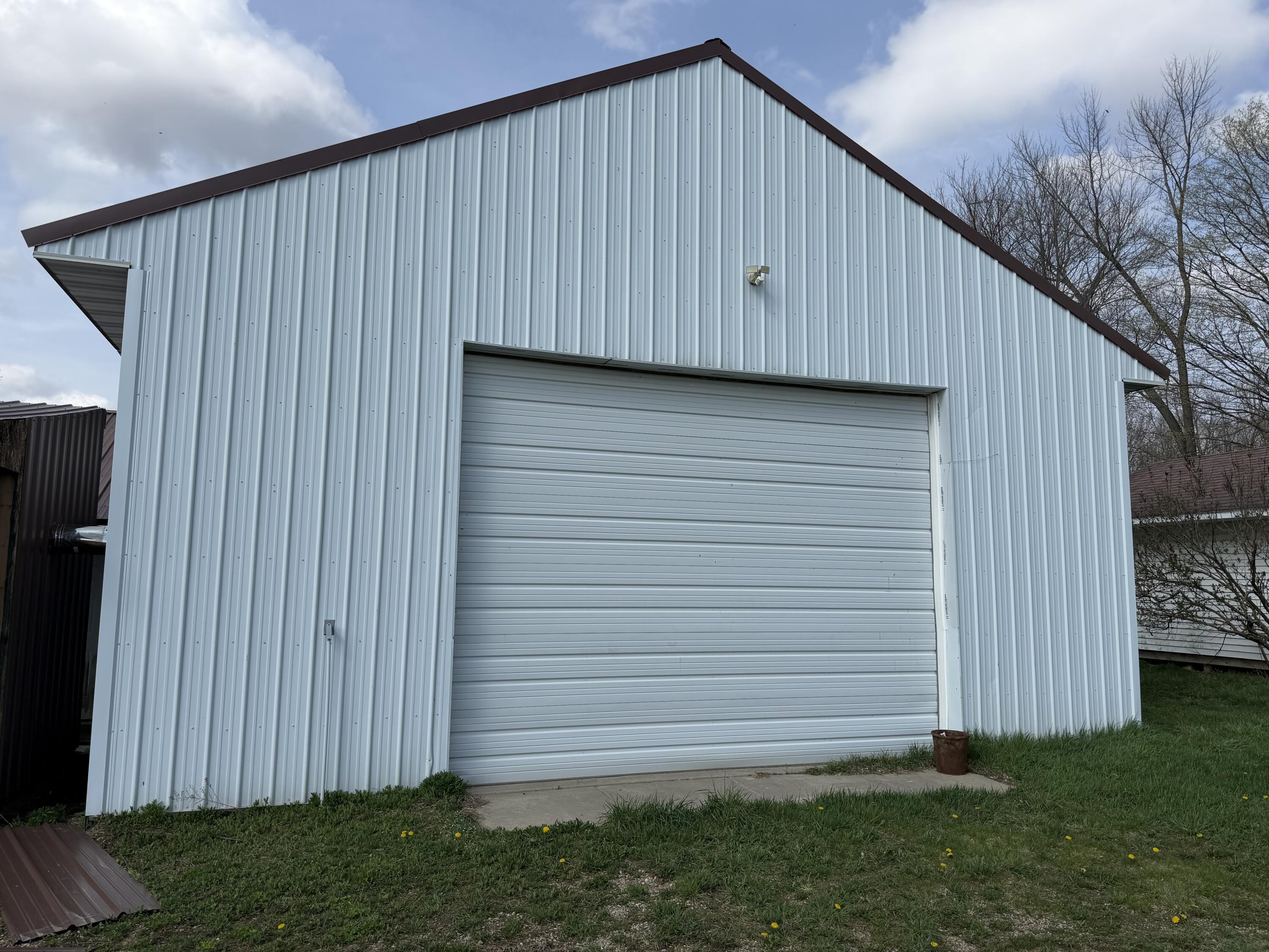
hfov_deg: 71.6
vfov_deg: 56.8
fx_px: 880
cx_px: 634
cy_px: 476
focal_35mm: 24
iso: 80
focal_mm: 6.76
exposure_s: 1/7353
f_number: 1.78
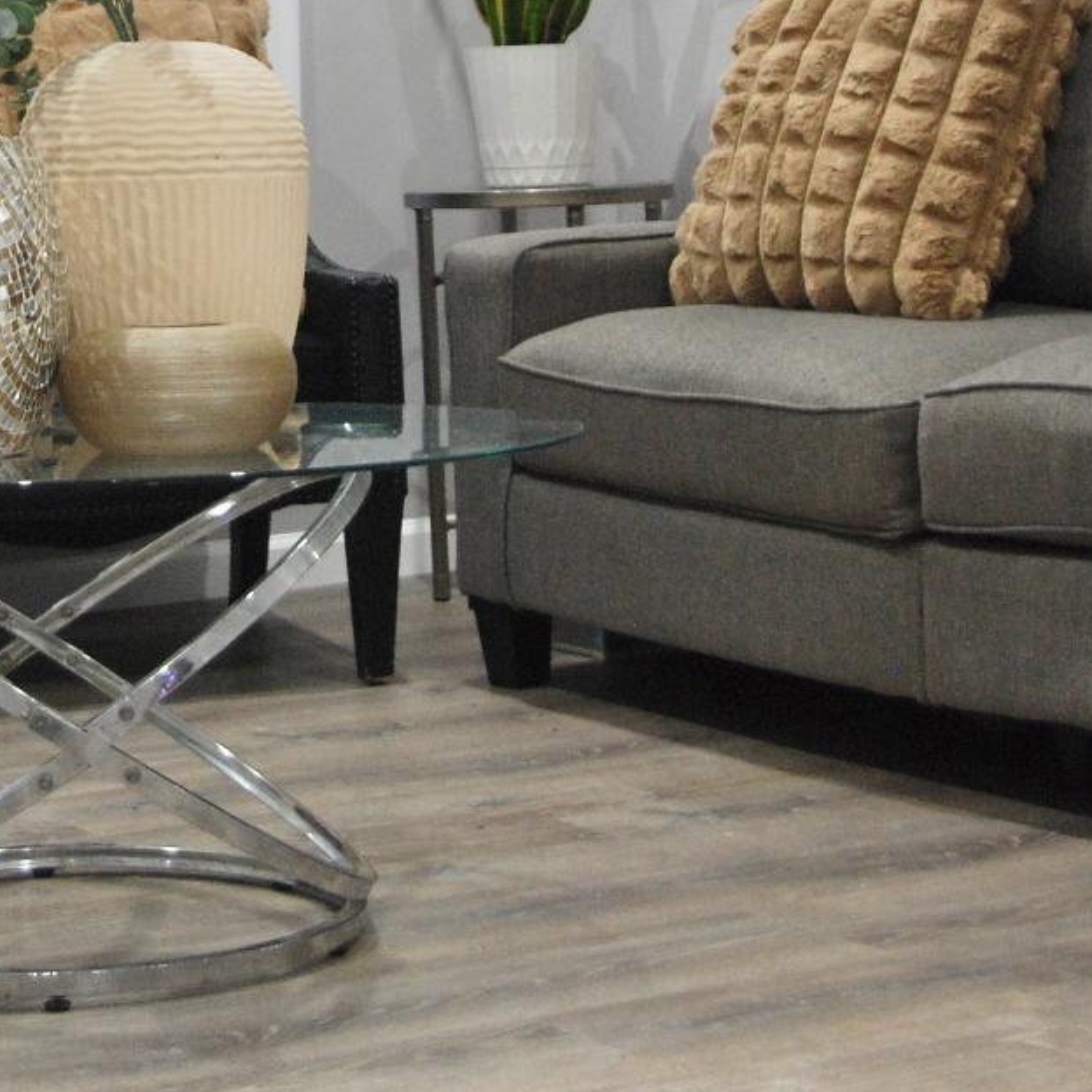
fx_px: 3440
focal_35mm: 96
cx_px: 270
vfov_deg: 17.6
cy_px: -28
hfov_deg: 17.9
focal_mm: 23
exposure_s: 1/30
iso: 500
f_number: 3.8
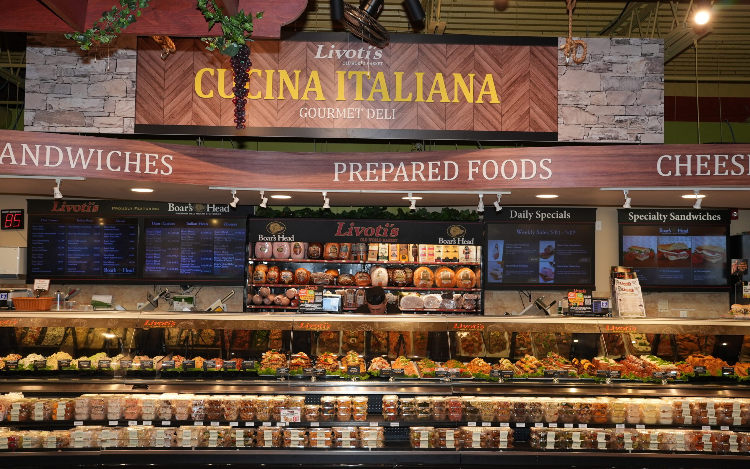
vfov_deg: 35.3
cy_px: 225
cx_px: 374
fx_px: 736
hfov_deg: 54.0
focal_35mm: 36
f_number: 6.3
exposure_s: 1/160
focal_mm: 35
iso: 500
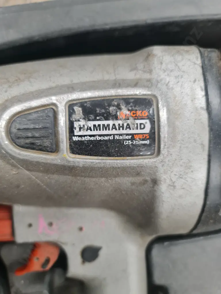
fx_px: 213
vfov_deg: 69.4
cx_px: 110
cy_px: 147
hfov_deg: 54.9
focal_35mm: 25
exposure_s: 1/60
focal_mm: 7
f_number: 1.8
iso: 200
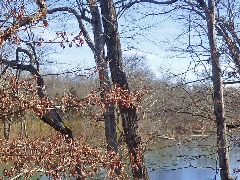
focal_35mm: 65
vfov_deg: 22.3
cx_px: 18
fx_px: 451
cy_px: 140
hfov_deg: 28.5
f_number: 2.8
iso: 100
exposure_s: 1/800
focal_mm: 3.58
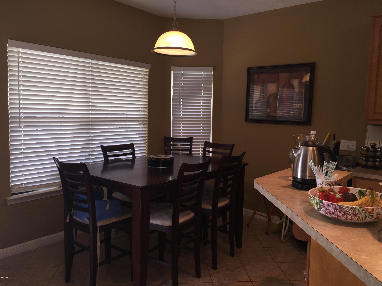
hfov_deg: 61.7
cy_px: 143
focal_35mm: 29
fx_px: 320
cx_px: 191
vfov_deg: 48.2
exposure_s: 1/38
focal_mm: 4.15
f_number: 2.2
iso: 32
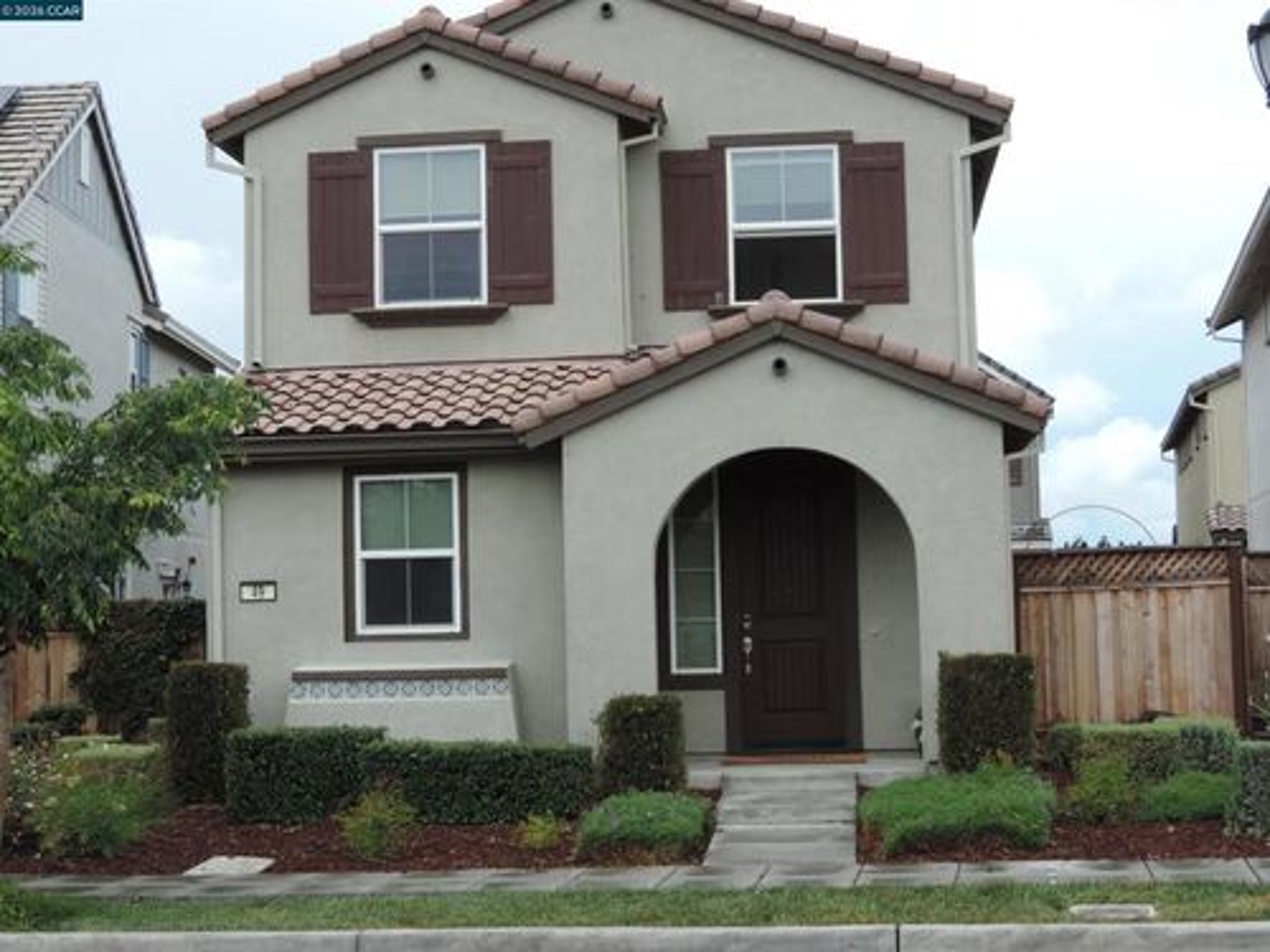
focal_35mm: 60
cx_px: 635
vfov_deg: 24.4
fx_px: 2201
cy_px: 476
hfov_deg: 32.2
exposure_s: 1/500
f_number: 3.7
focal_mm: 10.7
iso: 80
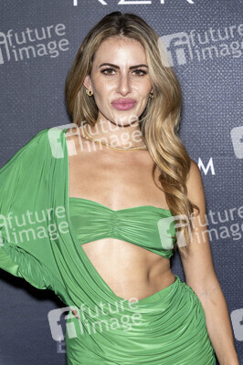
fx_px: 690
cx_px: 122
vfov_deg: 29.7
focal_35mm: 68
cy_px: 182
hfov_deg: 20.0
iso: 800
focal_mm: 68
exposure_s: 1/200
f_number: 5.6
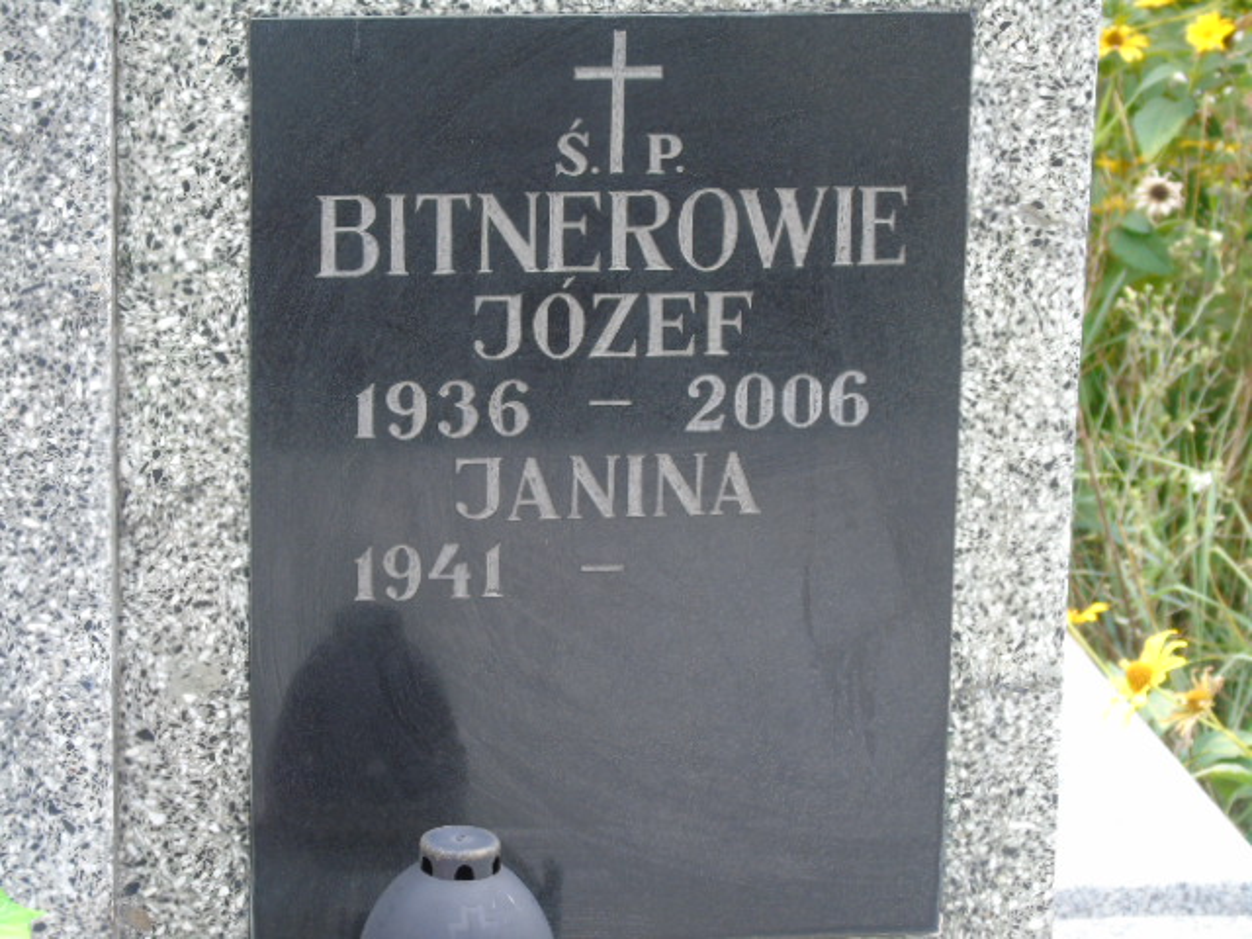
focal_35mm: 124
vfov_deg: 12.0
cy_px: 470
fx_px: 4485
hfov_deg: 15.9
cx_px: 626
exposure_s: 1/30
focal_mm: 22
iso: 100
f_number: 4.6
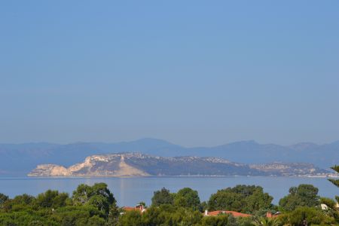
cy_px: 113
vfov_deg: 9.1
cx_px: 170
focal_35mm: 150
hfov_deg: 13.7
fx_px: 1412
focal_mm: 100
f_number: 10
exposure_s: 1/400
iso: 100
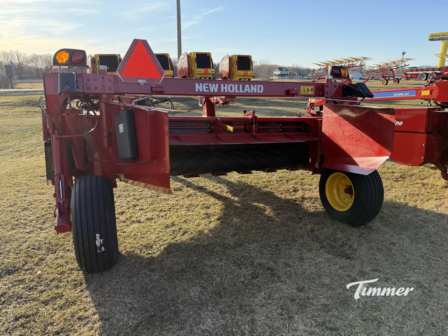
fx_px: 311
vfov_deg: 56.8
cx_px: 224
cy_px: 168
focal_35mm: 24
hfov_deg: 71.6
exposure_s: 1/1464
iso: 100
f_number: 1.78
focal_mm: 6.76
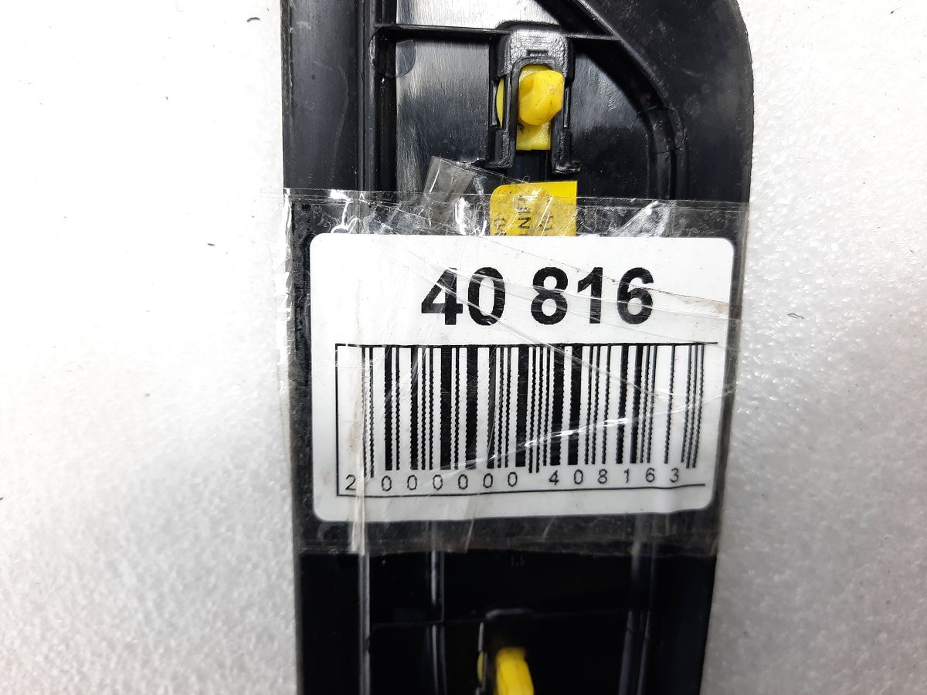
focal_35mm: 25
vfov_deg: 54.9
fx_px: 669
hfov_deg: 69.4
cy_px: 348
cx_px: 464
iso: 100
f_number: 2
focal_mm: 4.6
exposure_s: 1/50
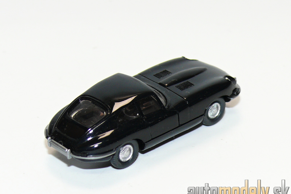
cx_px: 145
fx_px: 1237
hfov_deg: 13.4
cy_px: 98
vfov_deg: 9.0
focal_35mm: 153
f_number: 4
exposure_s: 1/30
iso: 100
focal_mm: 17.4
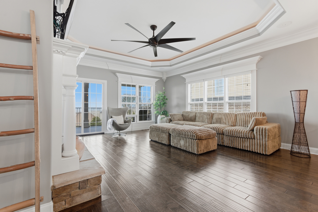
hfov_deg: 96.7
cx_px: 159
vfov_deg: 73.8
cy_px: 106
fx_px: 141
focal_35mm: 16
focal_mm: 16
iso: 250
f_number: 9
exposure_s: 1/200
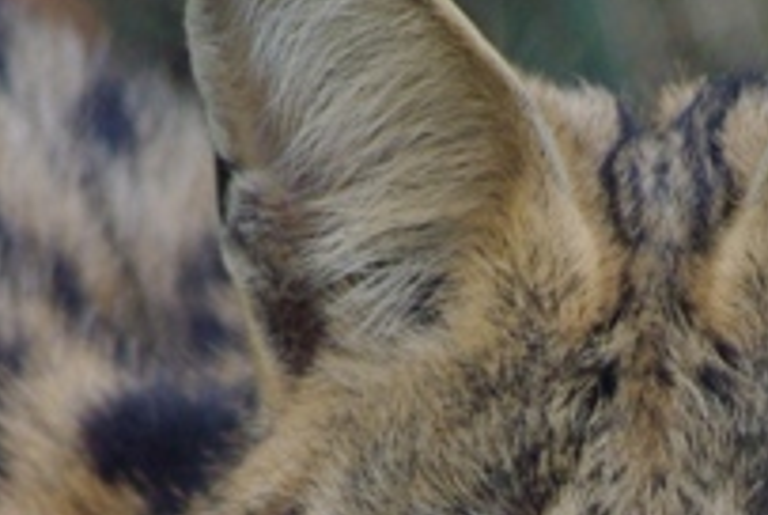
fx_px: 29098
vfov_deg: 1.0
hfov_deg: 1.5
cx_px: 594
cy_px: 504
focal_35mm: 1362
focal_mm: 230
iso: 800
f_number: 5.6
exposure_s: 1/500
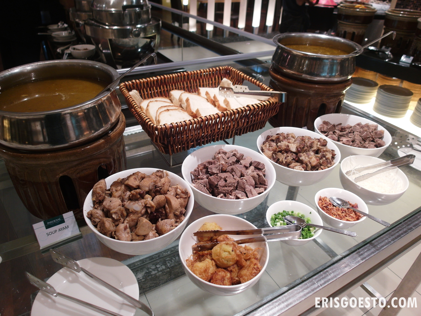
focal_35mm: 24
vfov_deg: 56.8
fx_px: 292
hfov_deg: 71.6
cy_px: 158
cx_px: 210
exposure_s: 1/45
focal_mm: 5.2
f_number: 2
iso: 120
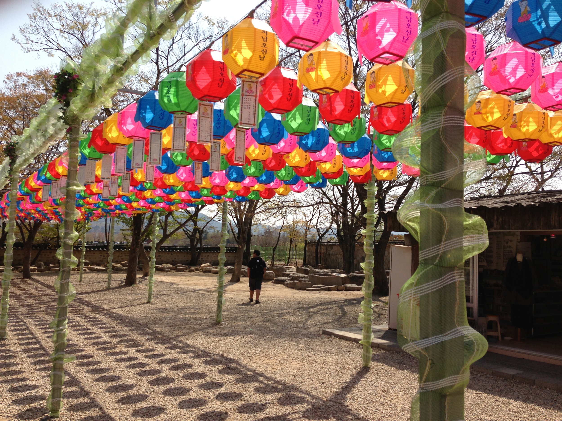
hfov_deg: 55.4
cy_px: 210
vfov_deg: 42.9
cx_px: 281
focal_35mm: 33
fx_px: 536
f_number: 2.4
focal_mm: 4.13
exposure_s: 1/1391
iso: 50
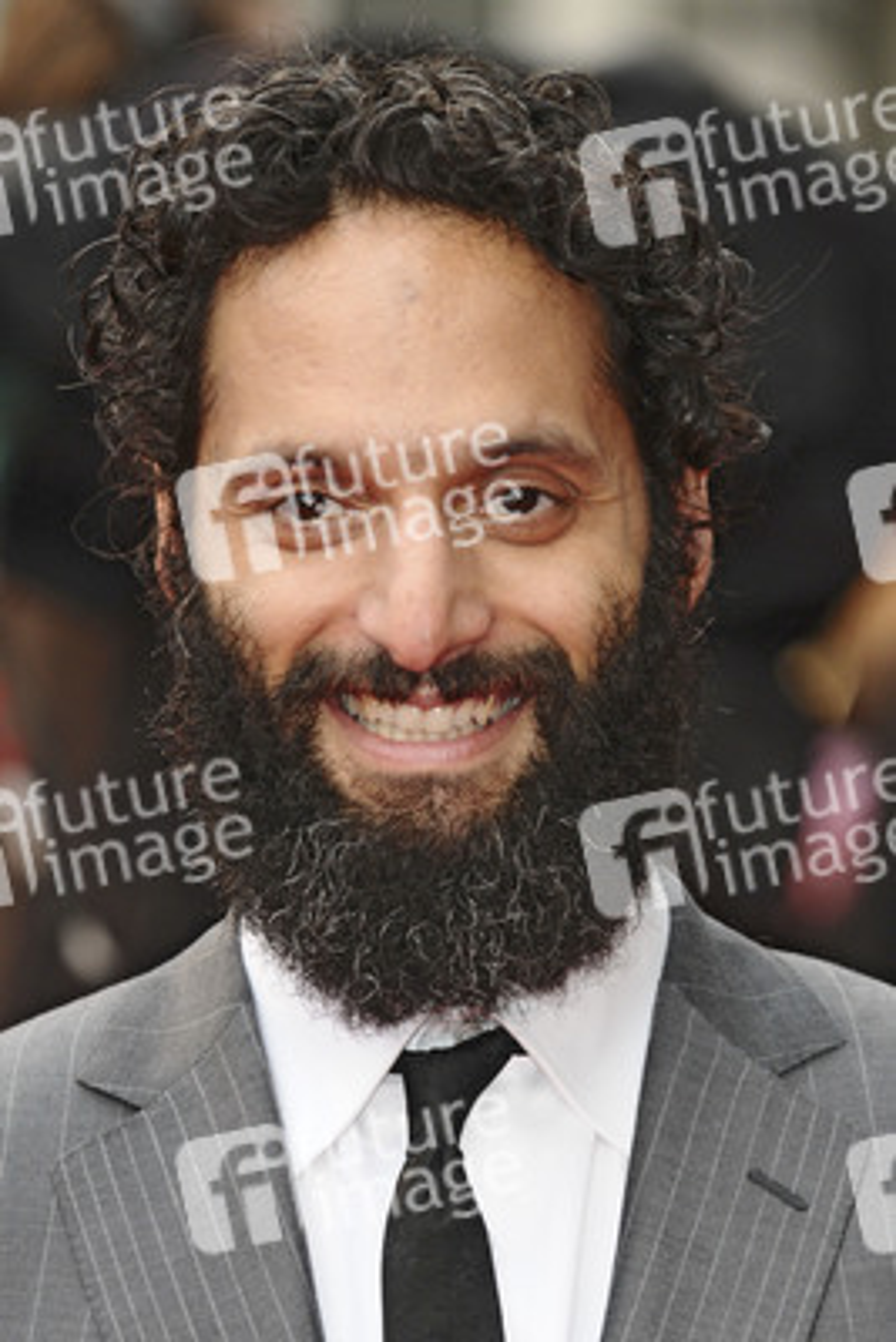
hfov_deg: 5.9
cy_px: 671
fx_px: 8672
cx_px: 448
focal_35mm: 232
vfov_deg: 8.9
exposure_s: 1/200
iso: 640
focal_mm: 155
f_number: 4.5
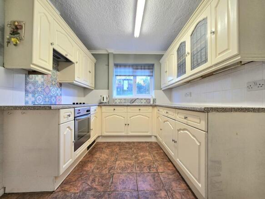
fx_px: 99
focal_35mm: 13
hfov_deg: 106.2
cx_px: 132
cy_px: 100
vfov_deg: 89.9
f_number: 2.2
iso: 64
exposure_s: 1/50.3
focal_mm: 2.2
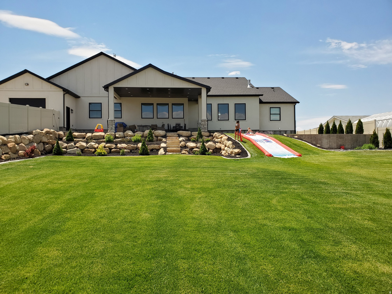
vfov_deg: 53.1
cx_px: 196
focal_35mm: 26
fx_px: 294
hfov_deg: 67.3
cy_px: 147
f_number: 2.4
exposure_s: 1/1286
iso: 50
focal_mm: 4.3
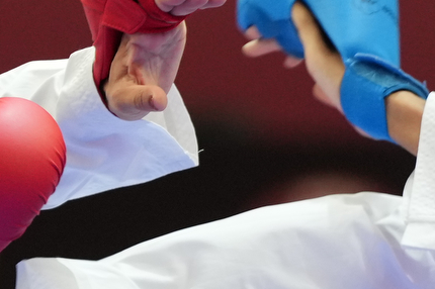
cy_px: 253
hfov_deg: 2.0
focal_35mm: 1036
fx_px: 12508
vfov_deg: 1.3
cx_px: 170
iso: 1600
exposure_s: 1/1000
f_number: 2.8
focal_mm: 178
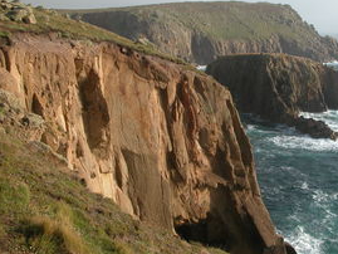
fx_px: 508
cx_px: 240
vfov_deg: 28.0
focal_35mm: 52
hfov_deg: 36.2
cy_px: 101
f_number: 5.6
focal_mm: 8.9
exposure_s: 1/278
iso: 100
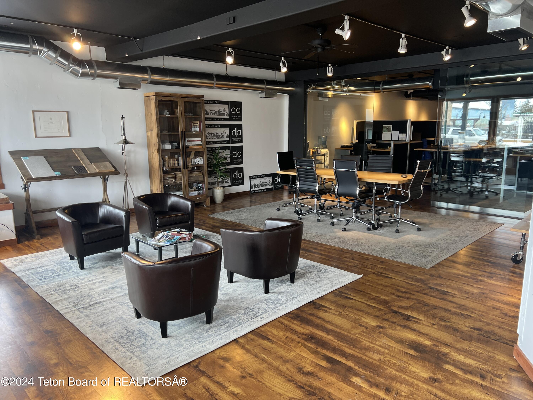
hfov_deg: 67.3
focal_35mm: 26
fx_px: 400
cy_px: 200
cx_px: 266
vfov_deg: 53.1
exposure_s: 1/120
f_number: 1.5
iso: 100
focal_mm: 5.7
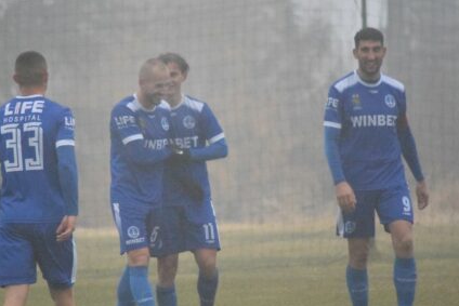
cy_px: 174
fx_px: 8519
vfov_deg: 2.1
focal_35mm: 668
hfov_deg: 3.1
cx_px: 184
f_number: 5.6
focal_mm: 300
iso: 12800
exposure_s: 1/640
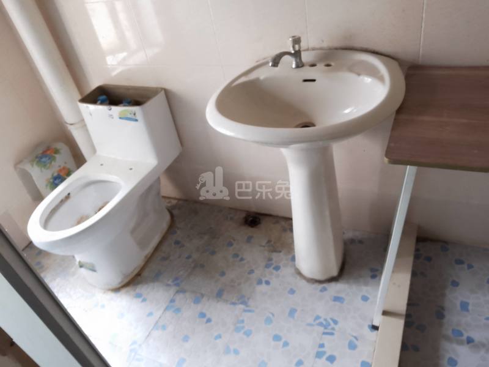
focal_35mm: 27
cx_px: 244
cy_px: 184
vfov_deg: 51.4
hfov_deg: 65.3
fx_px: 381
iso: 100
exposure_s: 1/30
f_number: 1.8
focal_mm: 3.69
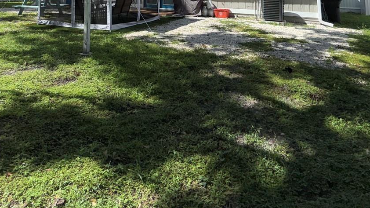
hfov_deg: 66.0
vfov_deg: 32.0
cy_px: -53
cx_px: 170
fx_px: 284
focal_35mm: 29
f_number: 2.2
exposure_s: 1/1211
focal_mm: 2.22
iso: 16
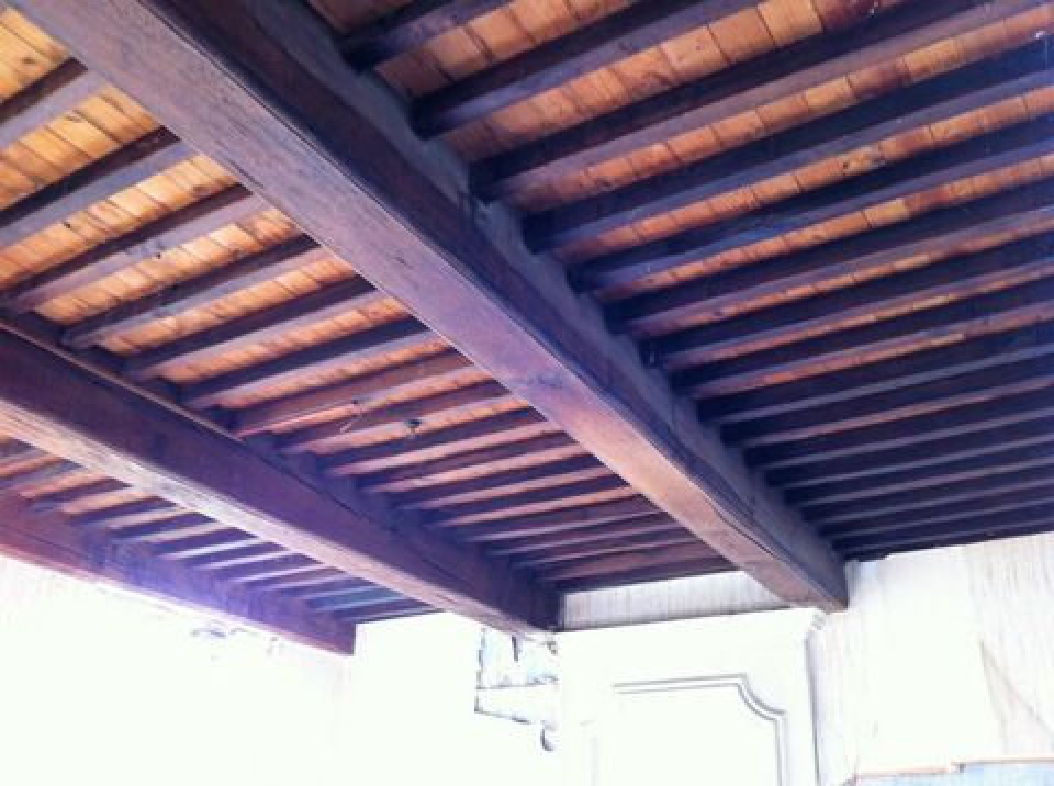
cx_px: 527
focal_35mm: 35
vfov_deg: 40.6
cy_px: 393
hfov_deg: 52.7
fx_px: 1064
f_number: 2.8
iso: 80
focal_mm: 3.85
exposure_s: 1/17
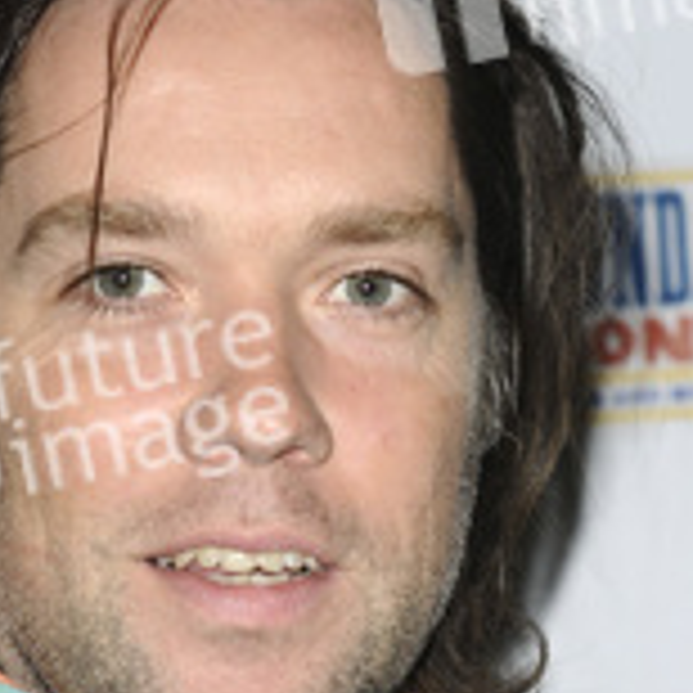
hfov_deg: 6.6
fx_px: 6002
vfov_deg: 6.6
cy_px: 644
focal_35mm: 265
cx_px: 191
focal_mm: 80
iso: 320
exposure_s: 1/200
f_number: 4.5
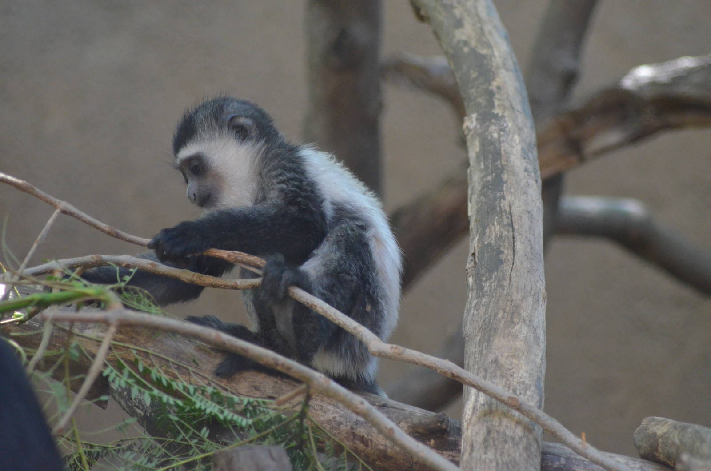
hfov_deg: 9.2
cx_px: 356
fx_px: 4435
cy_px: 236
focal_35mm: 225
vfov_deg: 6.1
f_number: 4.2
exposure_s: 1/500
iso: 3200
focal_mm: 150
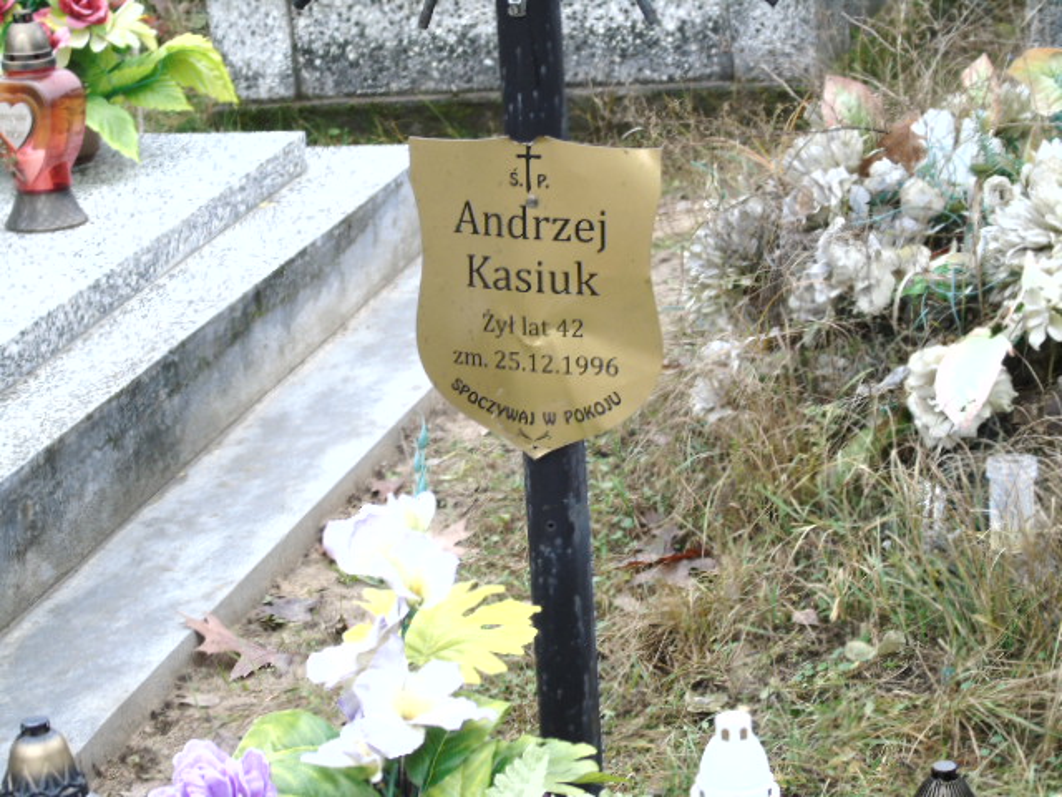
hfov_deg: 18.2
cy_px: 398
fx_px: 3313
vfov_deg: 13.7
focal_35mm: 108
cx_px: 531
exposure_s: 1/30
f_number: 4.4
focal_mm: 19
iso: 200
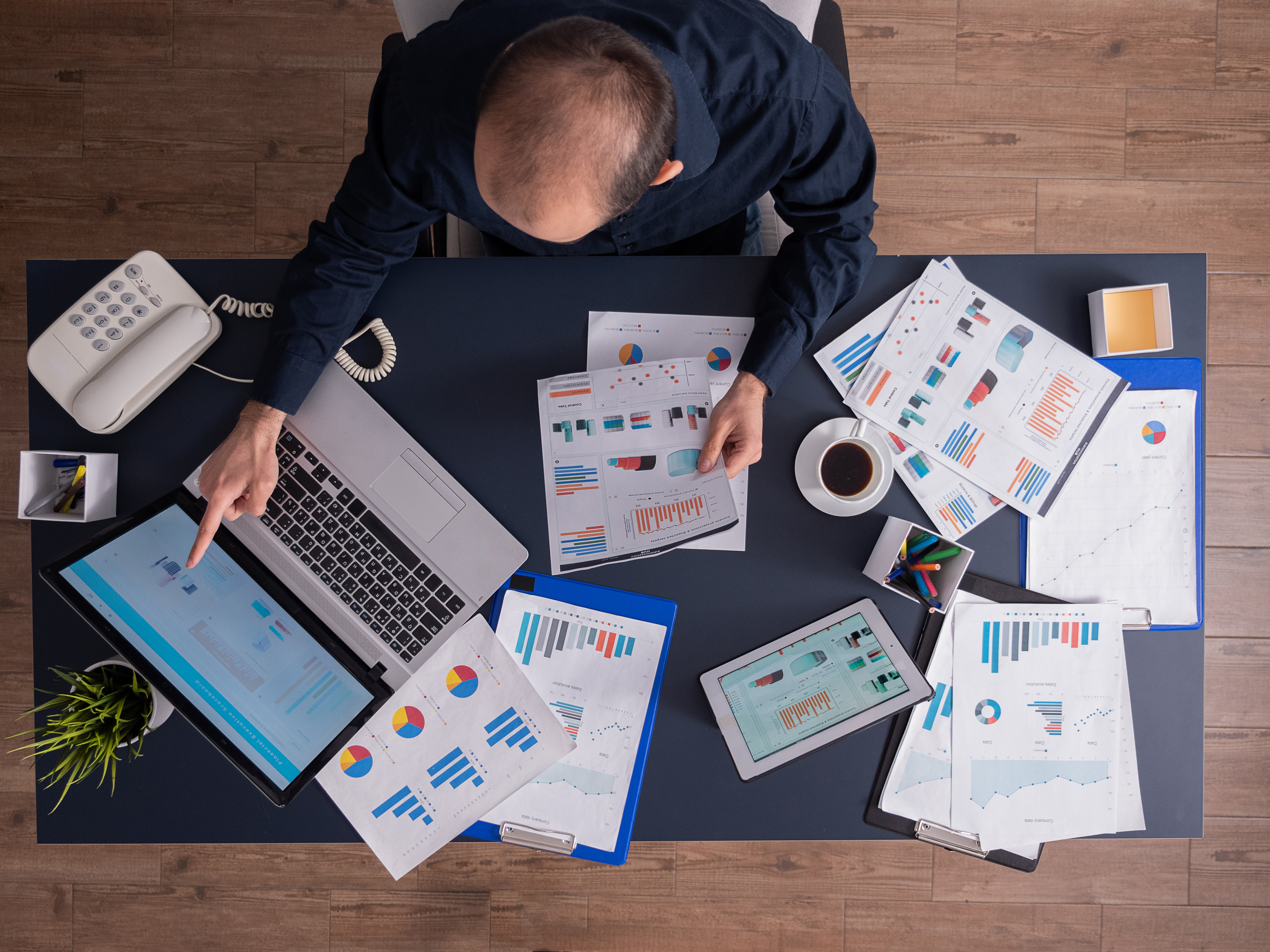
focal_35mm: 32
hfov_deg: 56.8
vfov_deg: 44.2
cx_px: 635
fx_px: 1174
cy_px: 476
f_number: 2.8
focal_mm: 16
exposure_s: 1/60
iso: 800
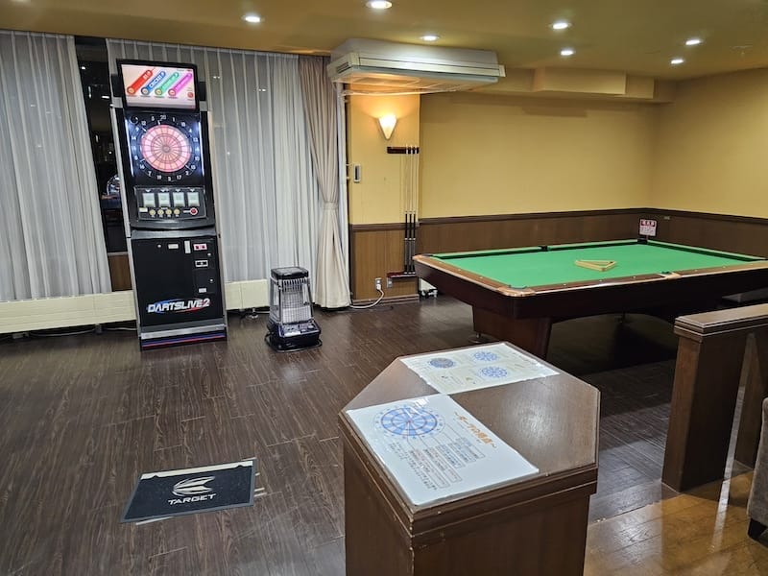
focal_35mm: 23
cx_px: 384
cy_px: 288
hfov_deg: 73.9
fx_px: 510
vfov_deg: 58.9
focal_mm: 6.3
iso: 1000
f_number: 1.7
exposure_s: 1/100
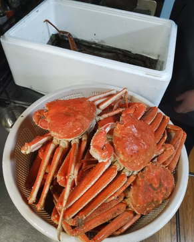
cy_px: 117
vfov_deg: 62.2
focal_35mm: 28
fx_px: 201
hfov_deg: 51.5
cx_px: 100
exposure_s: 1/50
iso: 408
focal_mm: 4.8
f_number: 1.79
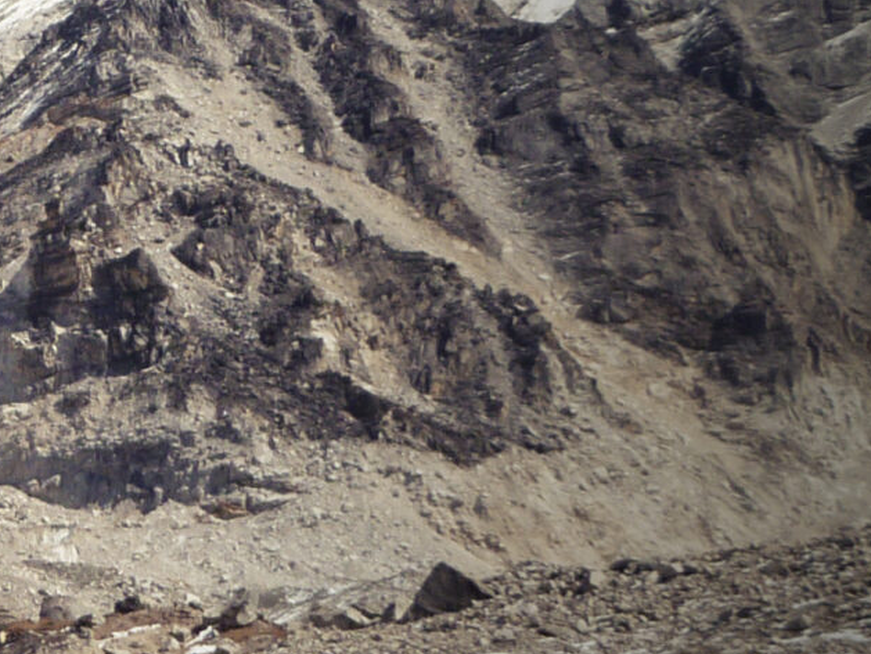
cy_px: 184
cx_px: -872
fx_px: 2970
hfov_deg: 14.0
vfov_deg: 12.5
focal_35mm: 118
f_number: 3.4
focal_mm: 5.2
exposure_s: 1/1000
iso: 80
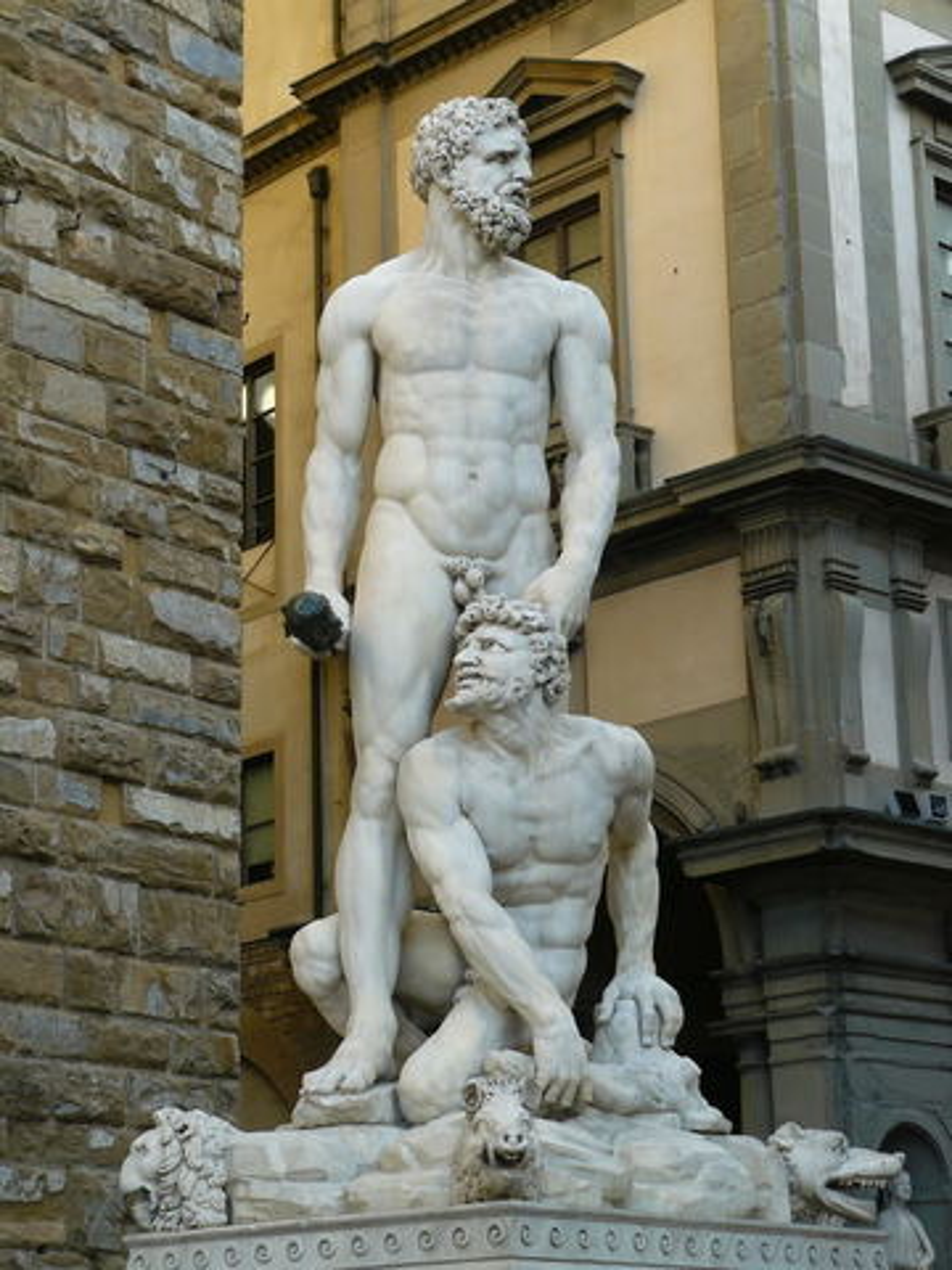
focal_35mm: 80
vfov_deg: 24.4
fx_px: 2934
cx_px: 476
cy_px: 635
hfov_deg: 18.4
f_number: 4
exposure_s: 1/100
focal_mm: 13.4
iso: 100
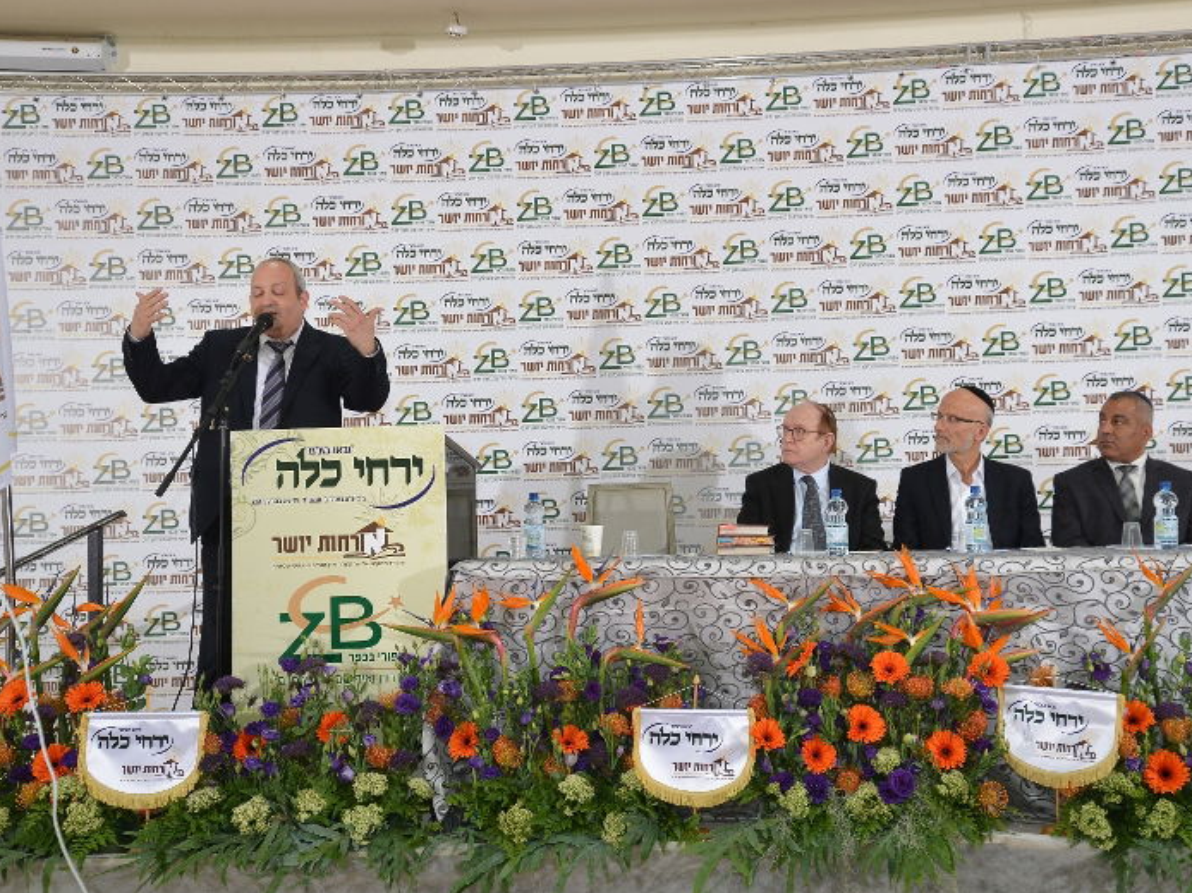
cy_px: 446
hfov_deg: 41.2
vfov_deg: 31.5
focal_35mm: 46
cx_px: 673
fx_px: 1583
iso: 1000
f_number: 5.6
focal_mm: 42
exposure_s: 1/160
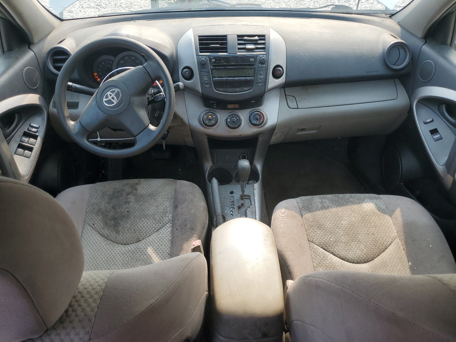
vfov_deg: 53.1
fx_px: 343
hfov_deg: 67.3
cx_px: 228
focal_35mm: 26
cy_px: 171
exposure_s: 1/333
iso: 50
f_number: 1.5
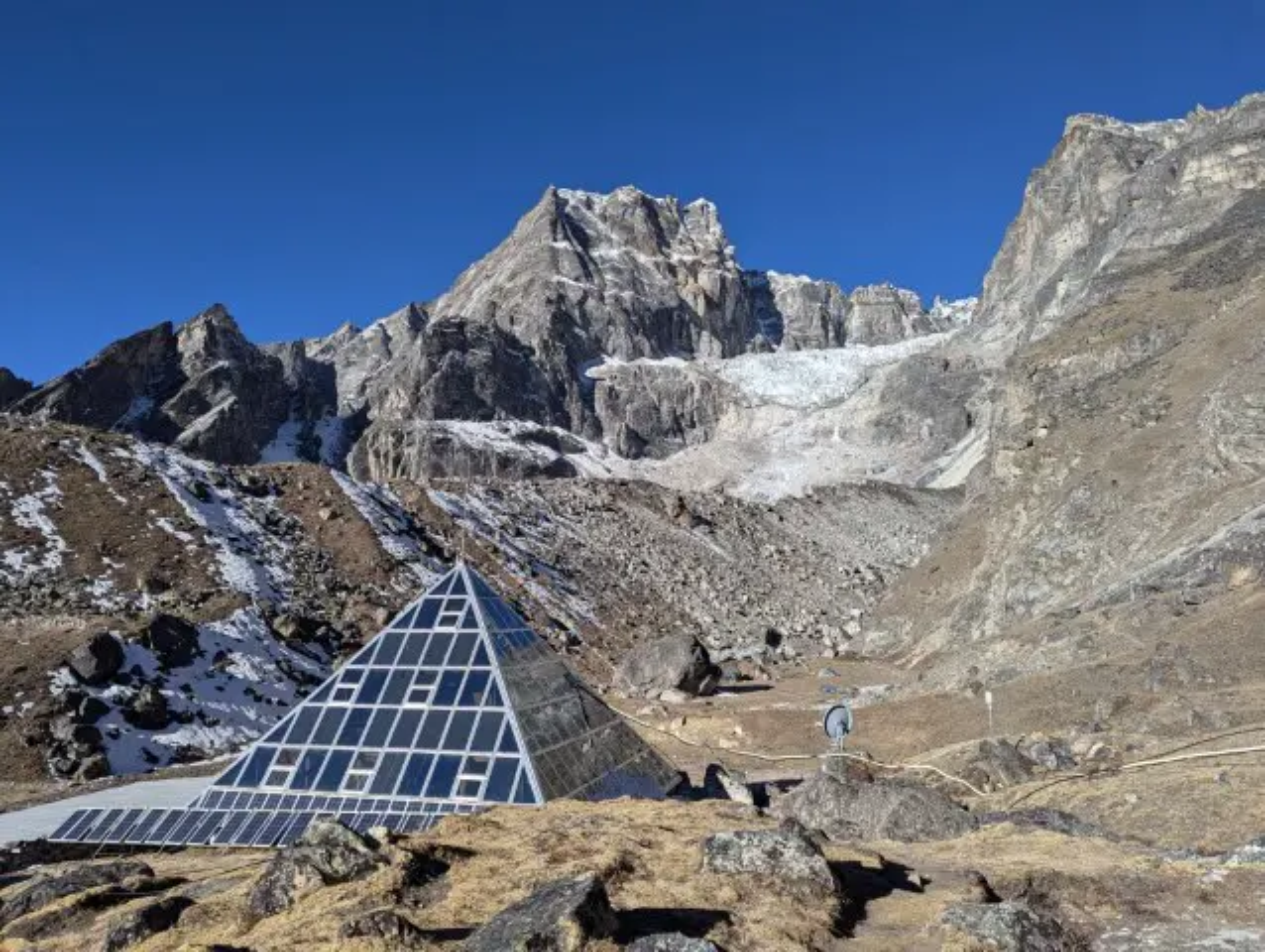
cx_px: 632
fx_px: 878
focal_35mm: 24
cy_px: 476
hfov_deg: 71.5
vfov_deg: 56.9
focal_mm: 6.81
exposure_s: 1/2976
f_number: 1.85
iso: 39
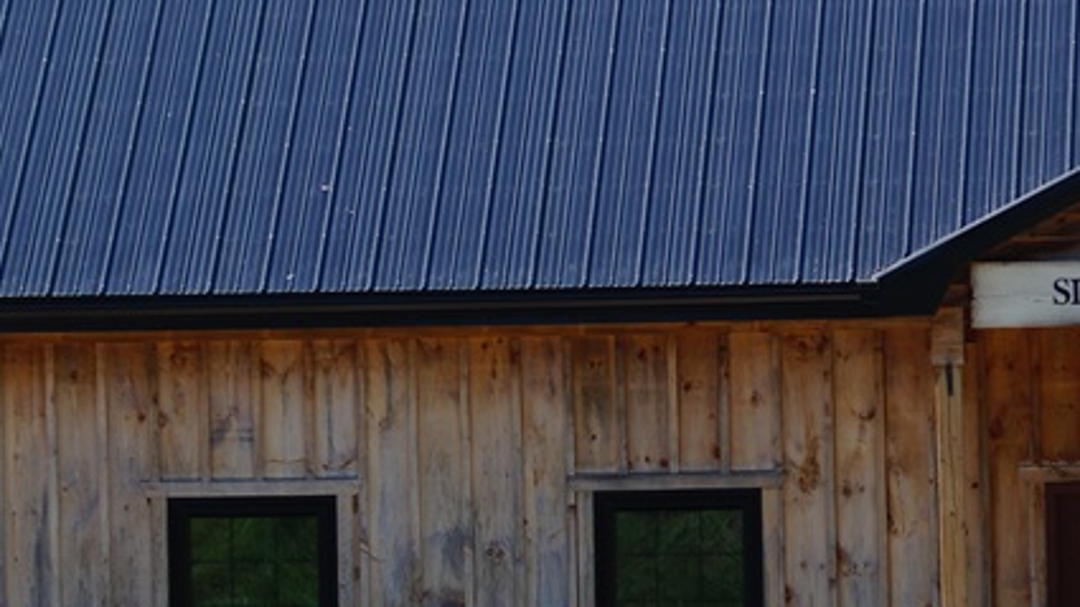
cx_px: 1171
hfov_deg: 5.2
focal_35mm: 416
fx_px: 11912
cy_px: 571
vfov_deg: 2.9
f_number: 5.6
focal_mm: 110
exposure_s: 1/200
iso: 100
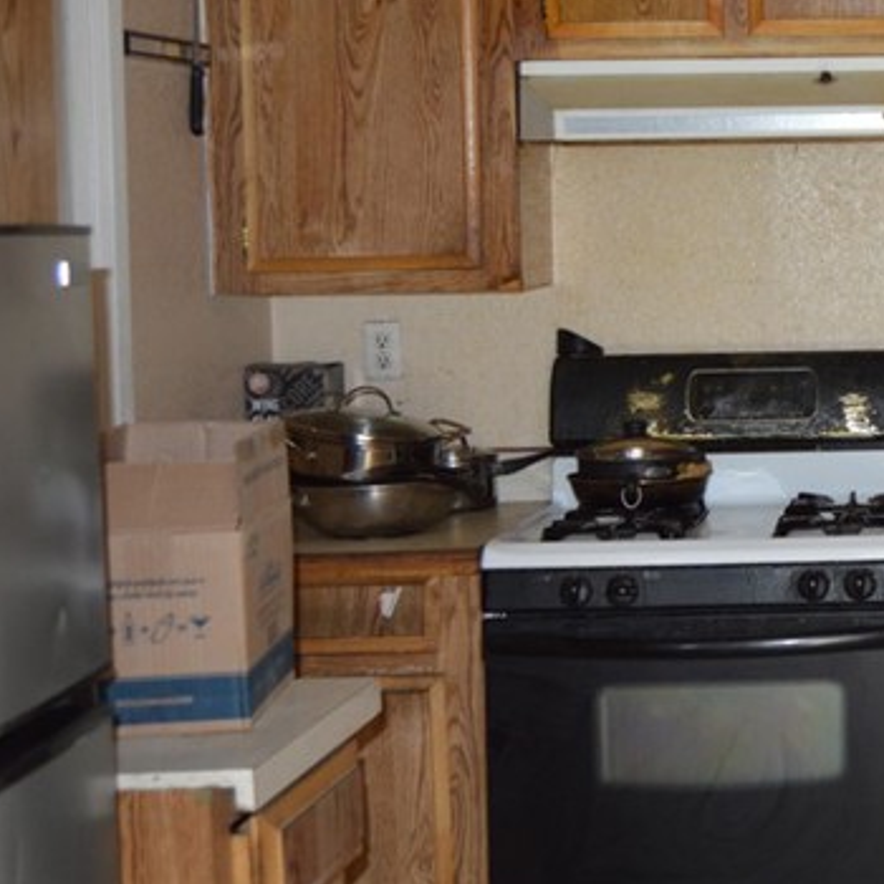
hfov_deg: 23.2
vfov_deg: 25.6
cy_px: 313
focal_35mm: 67
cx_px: 1101
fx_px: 1936
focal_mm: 18
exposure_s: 1/60
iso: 400
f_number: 3.5
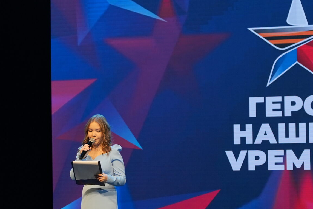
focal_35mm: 177
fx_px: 1539
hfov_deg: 11.6
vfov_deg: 7.8
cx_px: 78
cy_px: 133
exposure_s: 1/160
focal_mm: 53
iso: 250
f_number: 2.8
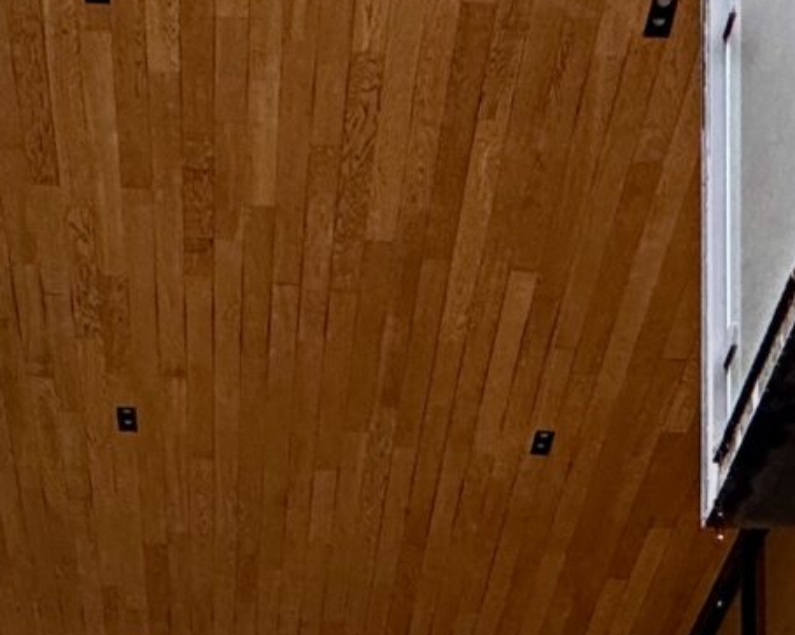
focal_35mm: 77
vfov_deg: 13.4
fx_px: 1811
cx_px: 210
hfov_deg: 24.5
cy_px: 1599
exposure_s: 1/155
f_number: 2.2
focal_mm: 2.22
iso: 40
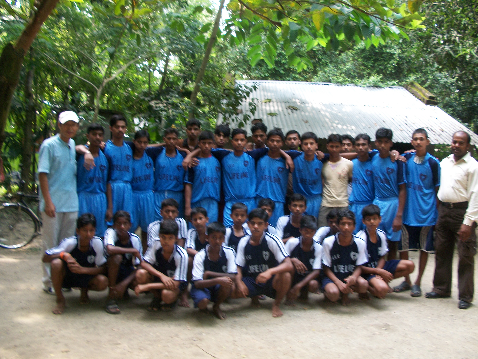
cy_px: 180
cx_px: 239
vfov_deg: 40.7
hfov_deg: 52.6
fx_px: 483
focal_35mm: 35
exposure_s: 1/30
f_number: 3.1
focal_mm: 6.3
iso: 80
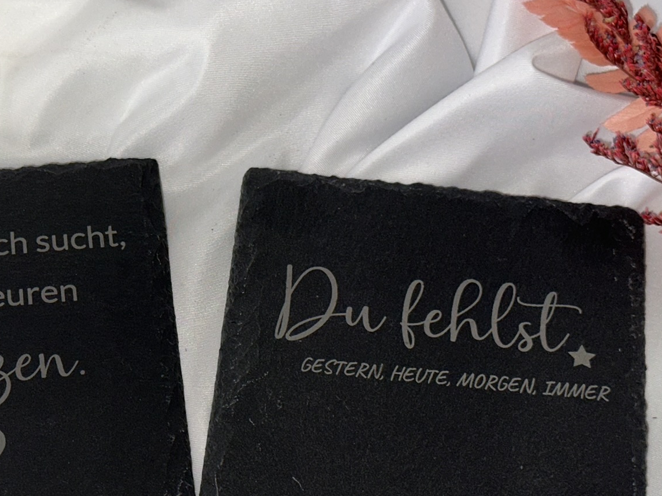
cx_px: 179
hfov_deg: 22.6
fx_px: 1645
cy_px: 312
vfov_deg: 17.1
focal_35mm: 86
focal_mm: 6.86
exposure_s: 1/57
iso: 40
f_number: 1.78
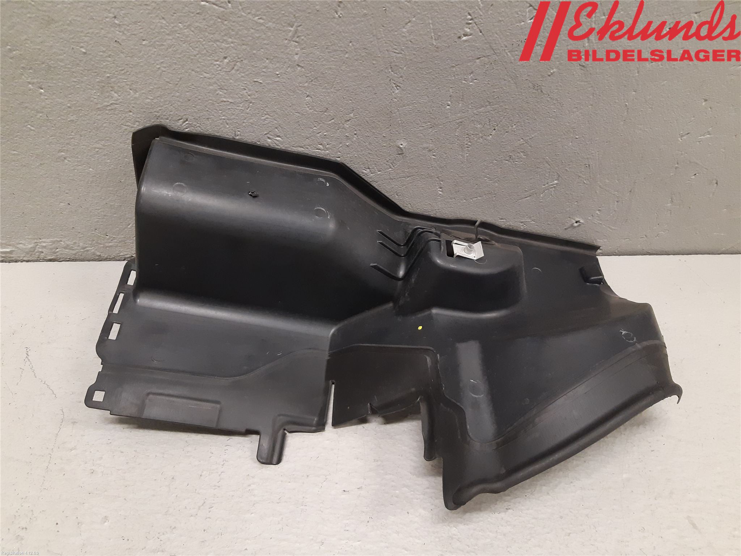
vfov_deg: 53.1
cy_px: 278
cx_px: 370
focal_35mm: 26
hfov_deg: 67.3
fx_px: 557
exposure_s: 1/50
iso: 200
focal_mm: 3.93
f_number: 1.7
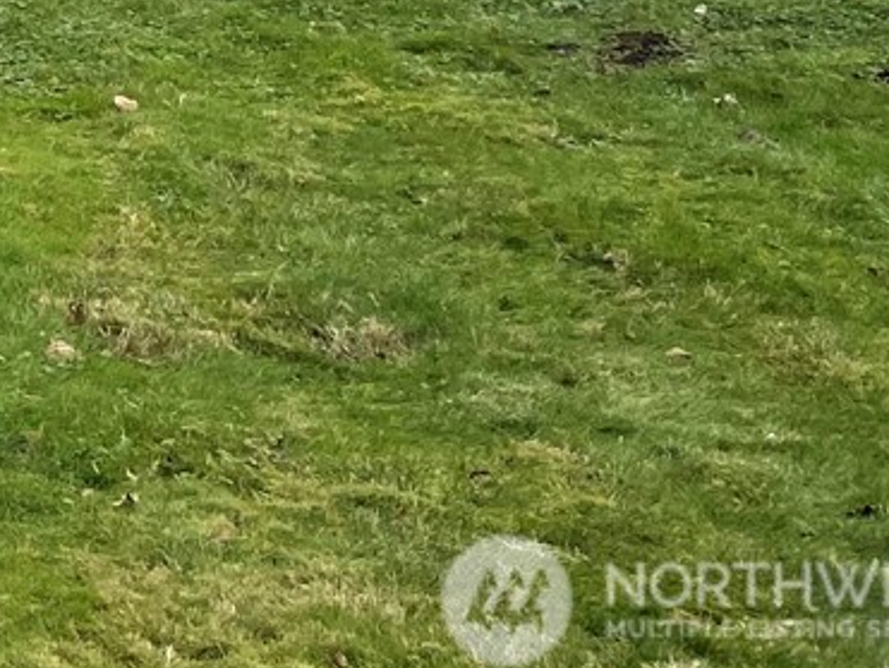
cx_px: -853
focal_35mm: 112
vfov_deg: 11.7
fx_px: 2879
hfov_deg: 14.7
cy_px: -740
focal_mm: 4.2
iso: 32
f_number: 1.6
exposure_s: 1/1984
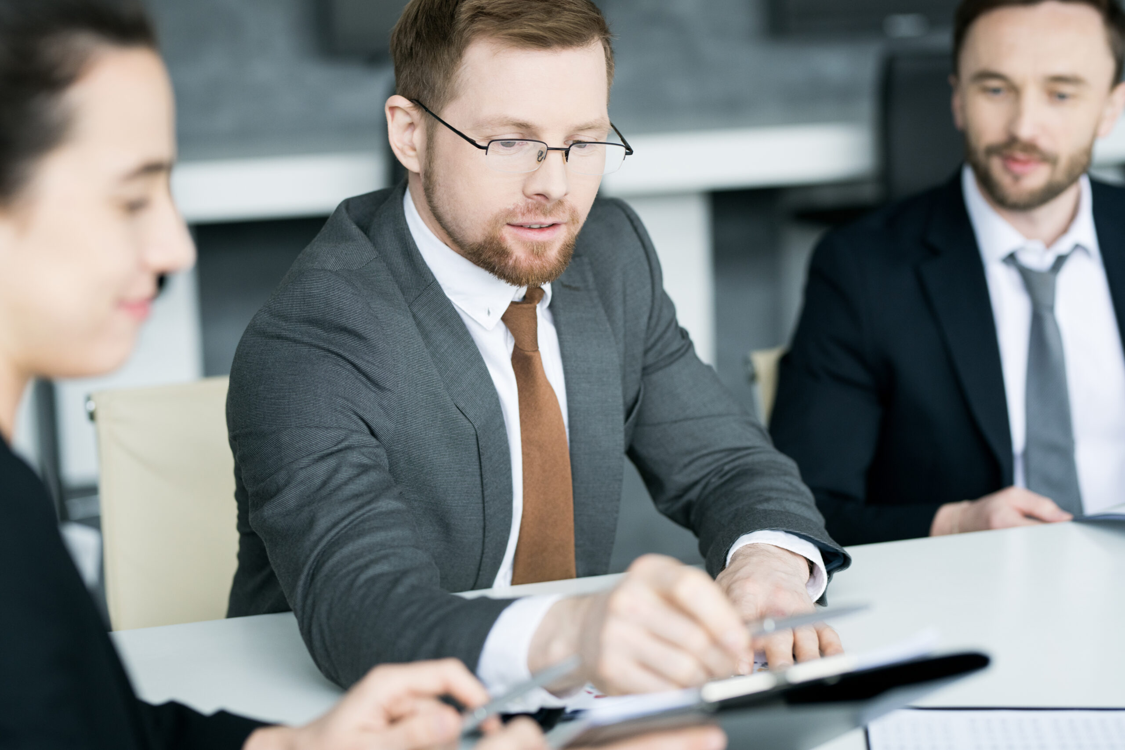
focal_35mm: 85
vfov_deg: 16.1
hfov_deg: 23.9
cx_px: 562
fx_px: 2656
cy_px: 375
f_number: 2.5
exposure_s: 1/200
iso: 400
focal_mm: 85
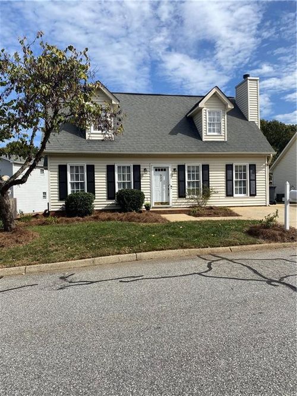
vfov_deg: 67.3
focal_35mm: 26
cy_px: 198
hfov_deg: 53.0
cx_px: 148
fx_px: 298
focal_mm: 4.25
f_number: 1.8
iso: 32
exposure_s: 1/3610
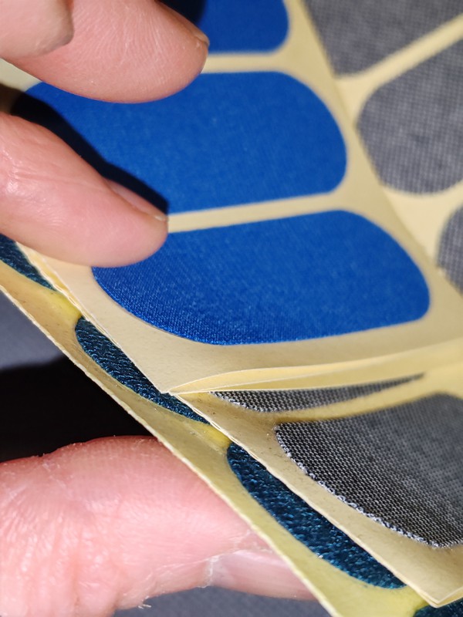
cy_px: 308
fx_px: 963
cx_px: 232
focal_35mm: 54
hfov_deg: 27.0
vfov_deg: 35.5
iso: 800
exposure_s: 1/100
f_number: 1.9
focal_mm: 6.12
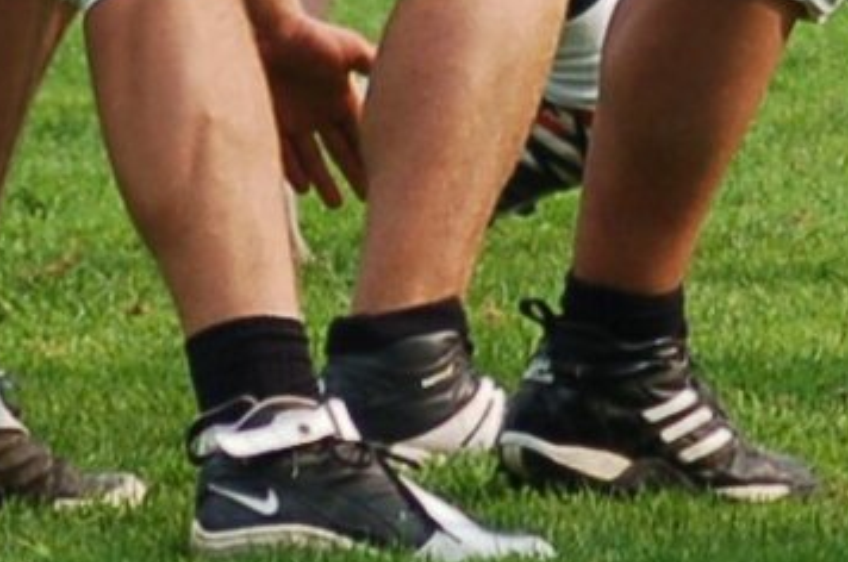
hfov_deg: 1.7
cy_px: -198
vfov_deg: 1.1
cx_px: 529
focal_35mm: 1252
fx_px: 29441
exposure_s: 1/1000
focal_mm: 135
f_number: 4.5
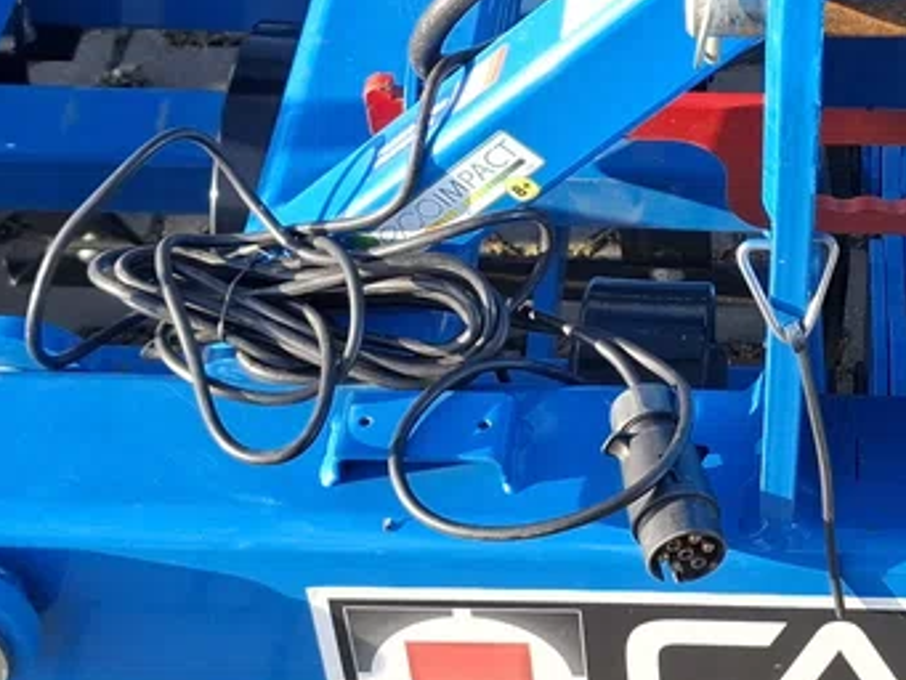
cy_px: 109
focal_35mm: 81
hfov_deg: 23.8
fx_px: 2121
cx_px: 717
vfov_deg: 18.0
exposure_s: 1/481
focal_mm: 5.54
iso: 50
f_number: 1.8
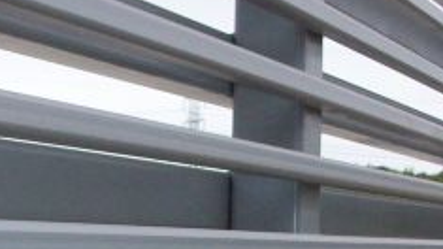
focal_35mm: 126
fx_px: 1480
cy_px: 266
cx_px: 113
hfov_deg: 16.9
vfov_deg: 9.5
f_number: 2.8
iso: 160
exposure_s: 1/115
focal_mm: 5.7
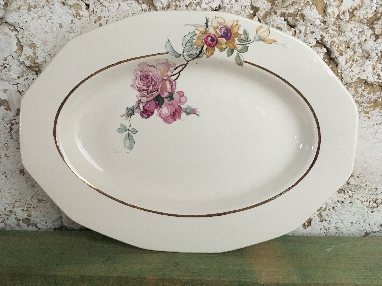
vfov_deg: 48.2
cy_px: 143
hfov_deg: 61.7
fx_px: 320
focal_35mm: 29
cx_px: 191
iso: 200
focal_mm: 4.15
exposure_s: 1/20
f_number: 2.2
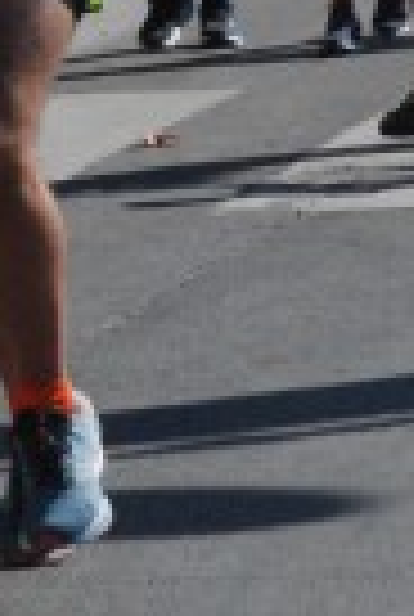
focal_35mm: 591
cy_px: 166
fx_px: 10143
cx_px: -317
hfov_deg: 2.3
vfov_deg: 3.5
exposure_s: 1/2000
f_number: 8
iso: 1000
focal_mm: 90
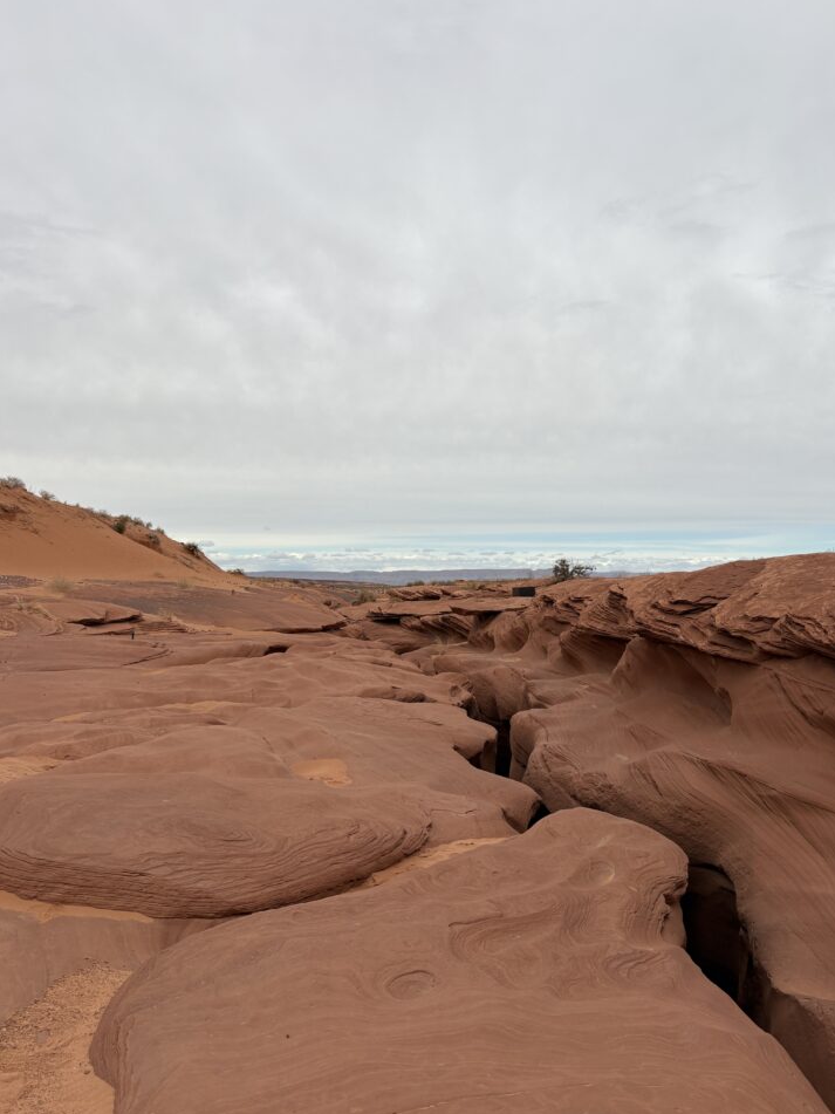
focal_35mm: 28
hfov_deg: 49.7
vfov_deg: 63.4
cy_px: 519
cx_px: 430
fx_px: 901
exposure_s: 1/5814
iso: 50
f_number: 1.6
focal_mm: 5.96
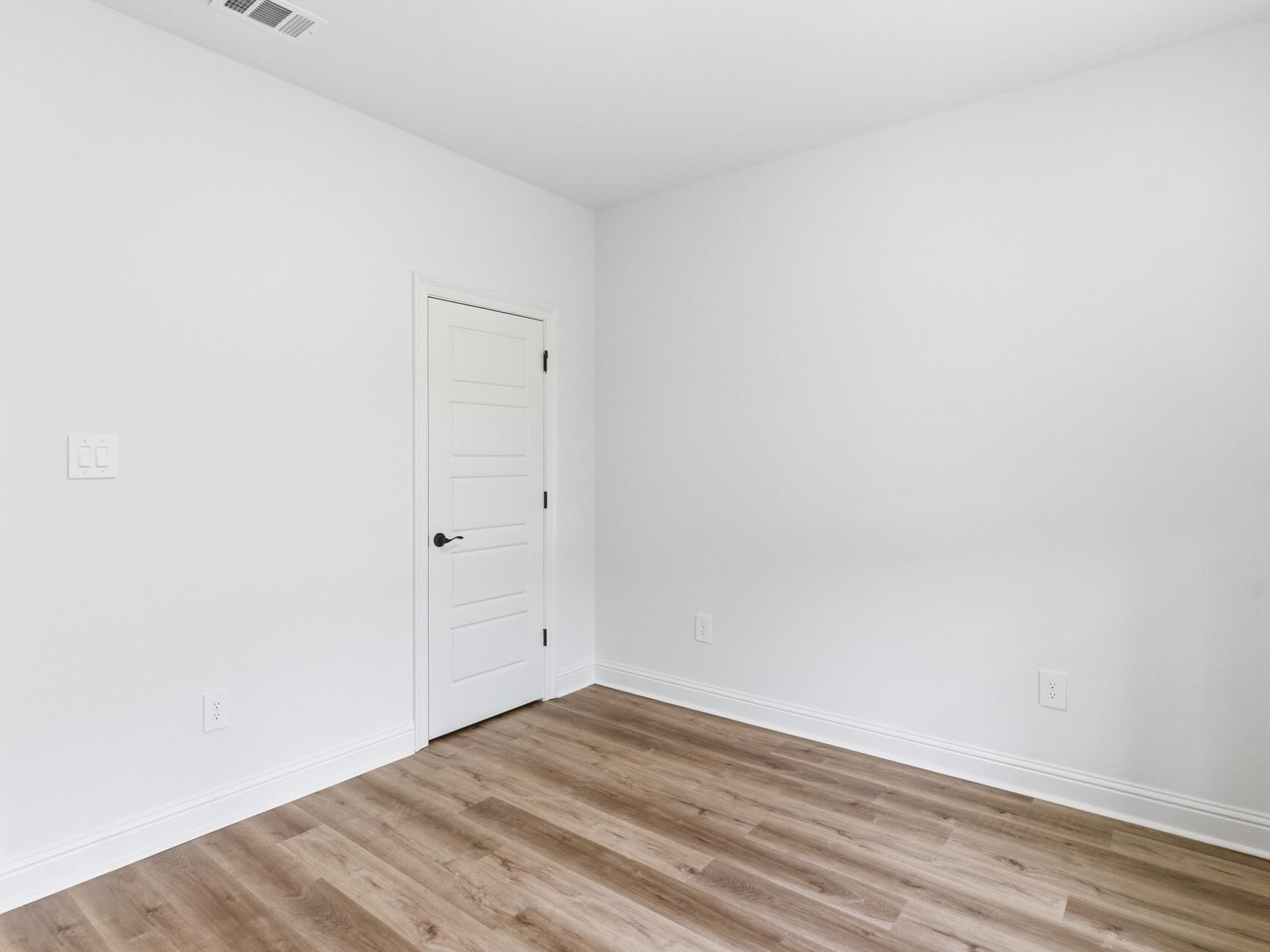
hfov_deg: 84.5
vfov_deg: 68.7
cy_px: 466
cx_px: 583
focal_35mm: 19
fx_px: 697
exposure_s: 1/100
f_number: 8
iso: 500
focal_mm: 17
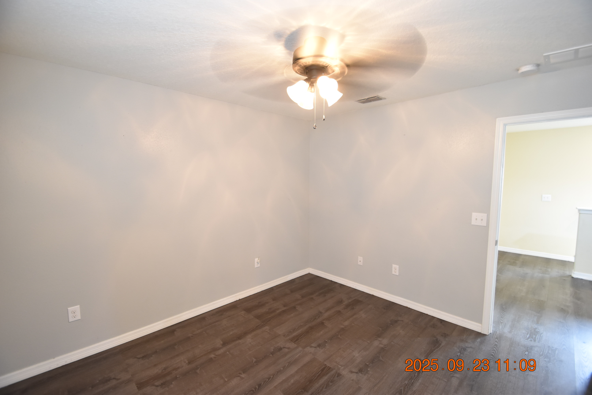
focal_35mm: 15
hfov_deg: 100.4
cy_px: 198
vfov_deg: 77.3
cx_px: 296
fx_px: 247
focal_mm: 10
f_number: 4
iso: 800
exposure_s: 1/10
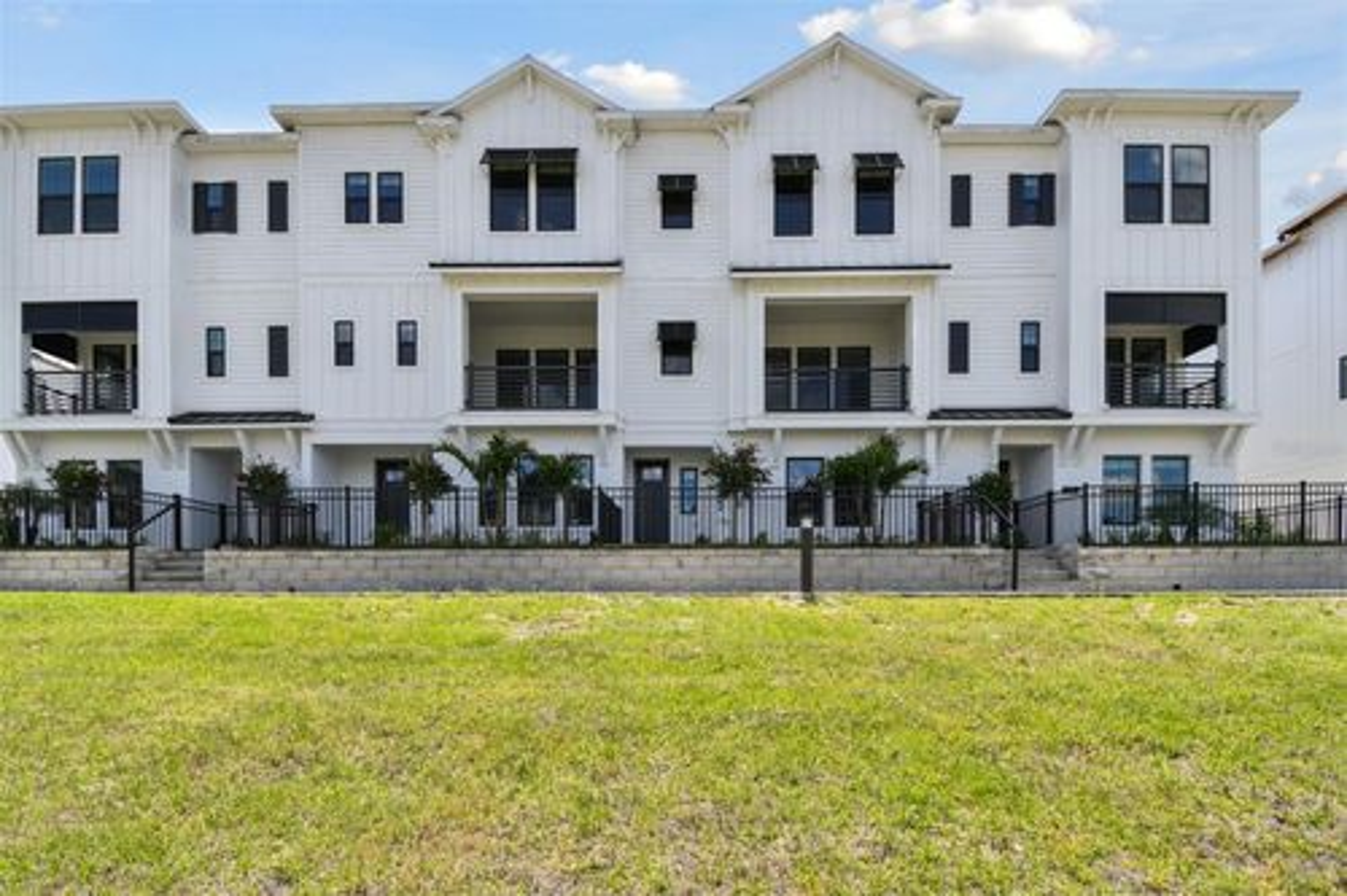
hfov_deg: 100.4
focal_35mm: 15
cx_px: 674
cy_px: 448
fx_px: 561
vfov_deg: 77.3
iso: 100
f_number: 7.1
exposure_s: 1/320
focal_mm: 10
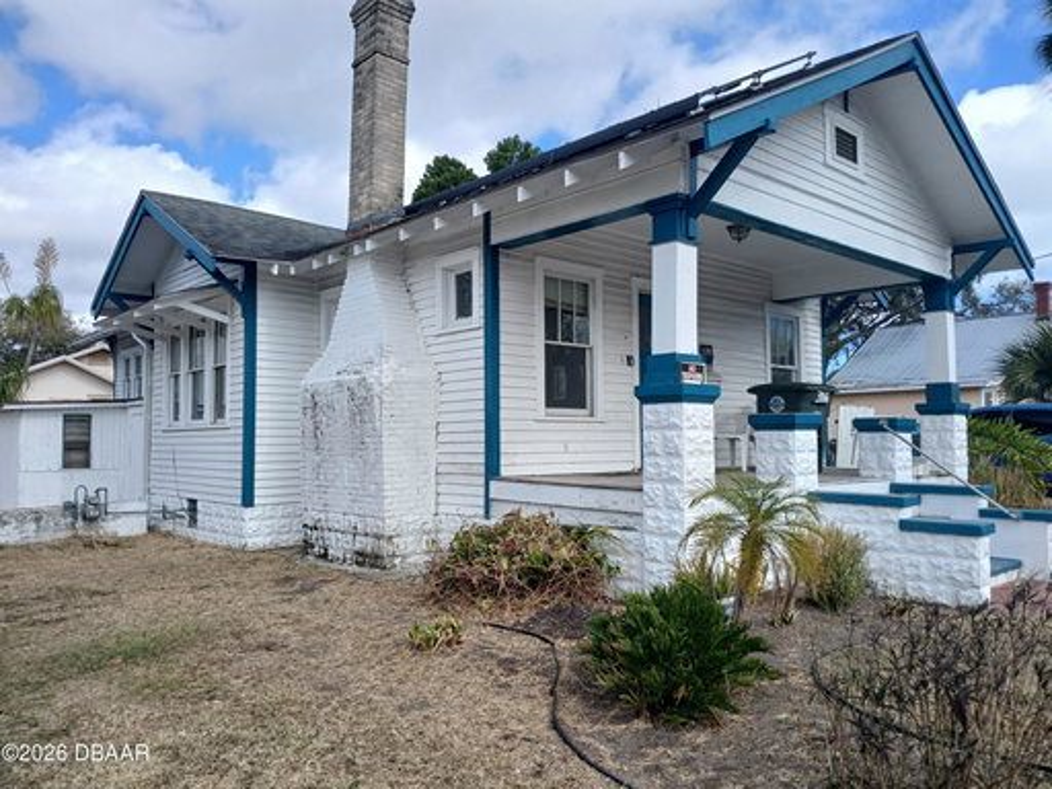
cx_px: 526
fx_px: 790
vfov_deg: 53.1
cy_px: 394
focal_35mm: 26
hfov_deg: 67.3
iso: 20
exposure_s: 1/522
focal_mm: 3.98
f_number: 1.8
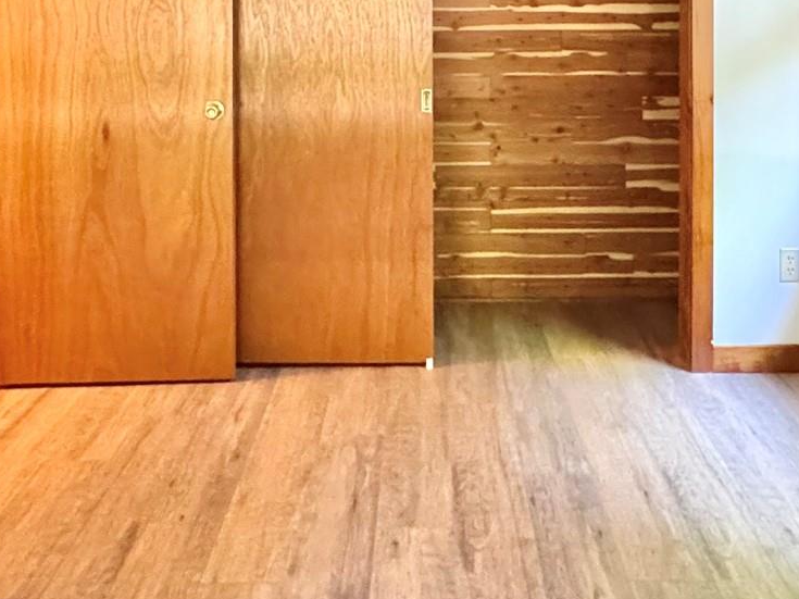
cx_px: 423
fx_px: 900
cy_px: -11
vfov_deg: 33.4
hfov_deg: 47.8
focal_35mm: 39
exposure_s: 1/60
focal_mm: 2.22
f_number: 2.2
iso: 1250
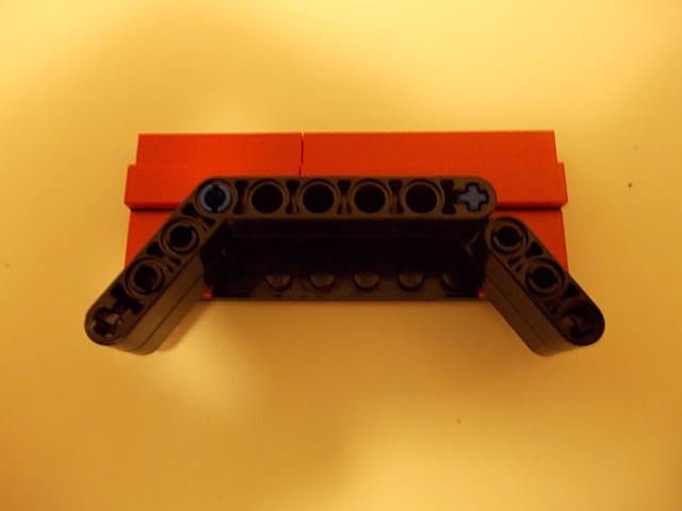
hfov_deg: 63.4
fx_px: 552
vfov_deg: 49.7
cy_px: 256
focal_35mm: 28
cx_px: 341
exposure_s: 1/2
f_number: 2.7
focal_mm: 4
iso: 250
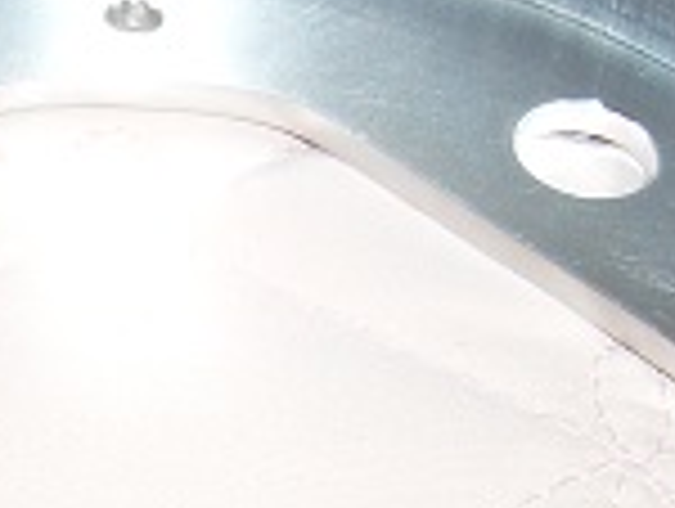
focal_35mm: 149
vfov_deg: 9.9
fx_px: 2910
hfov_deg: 13.2
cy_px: 450
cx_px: 153
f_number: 2.8
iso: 80
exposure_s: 1/30
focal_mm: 5.8
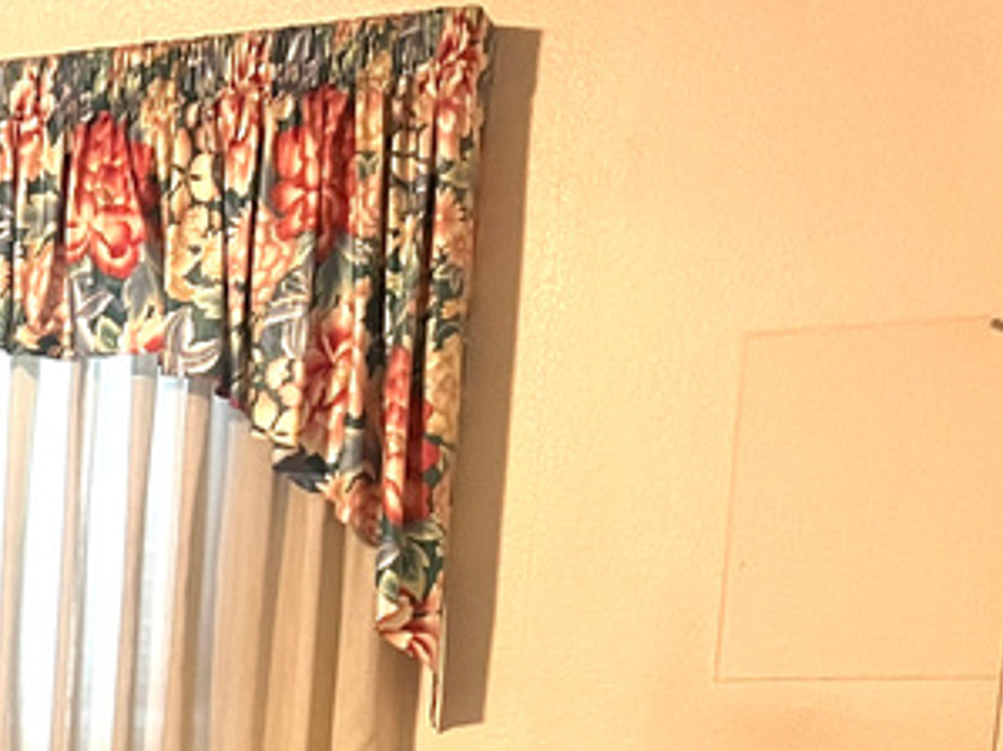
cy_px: 1197
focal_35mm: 89
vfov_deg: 15.1
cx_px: -604
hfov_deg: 18.8
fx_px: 2578
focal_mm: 5.7
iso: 320
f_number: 1.5
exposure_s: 1/60
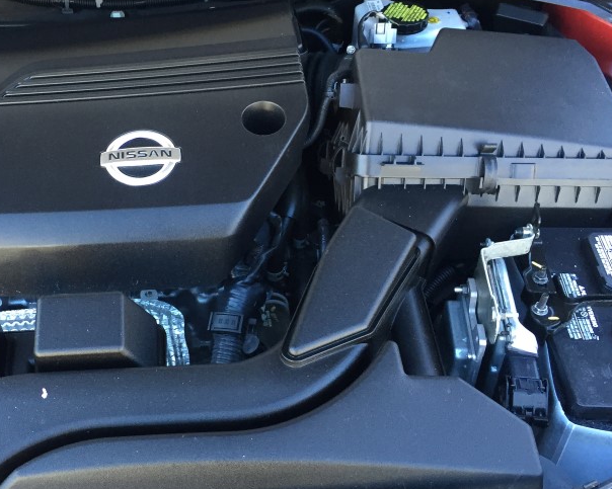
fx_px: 869
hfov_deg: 37.8
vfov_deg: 31.4
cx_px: 150
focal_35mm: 48
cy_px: 250
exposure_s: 1/30
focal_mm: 4.15
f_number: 2.2
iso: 40
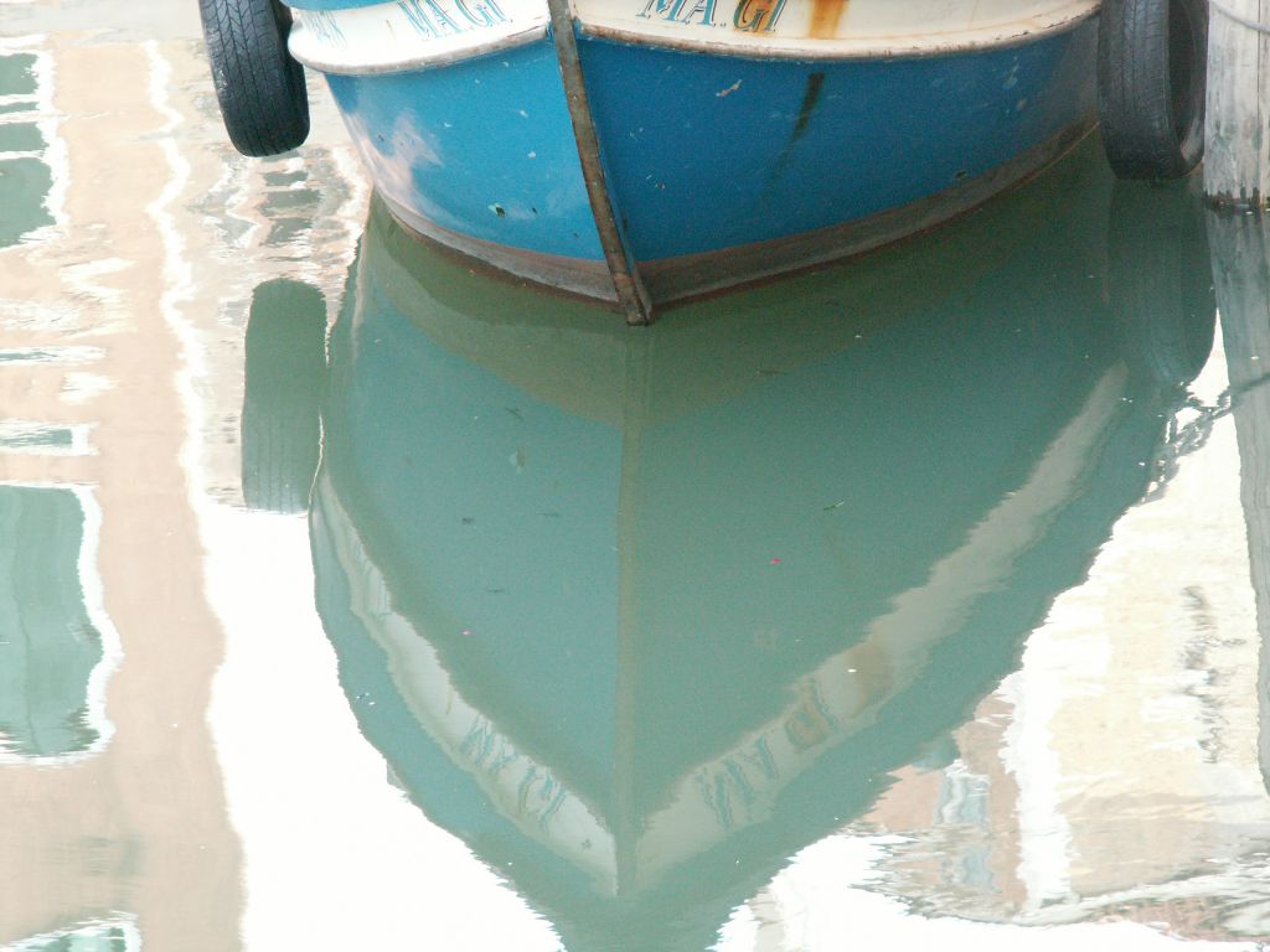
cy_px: 476
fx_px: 6457
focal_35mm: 176
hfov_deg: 11.2
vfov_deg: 8.4
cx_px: 635
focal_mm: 28.8
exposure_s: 1/40
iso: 160
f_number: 4
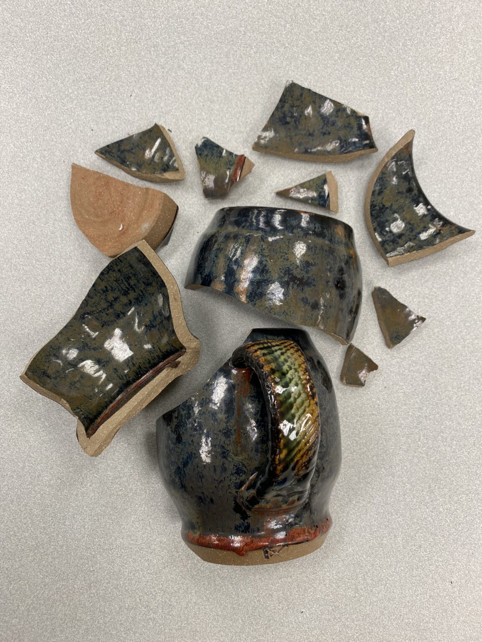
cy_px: 321
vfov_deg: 67.3
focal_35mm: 26
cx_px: 241
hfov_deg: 53.1
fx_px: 483
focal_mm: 4.25
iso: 64
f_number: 1.8
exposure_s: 1/60
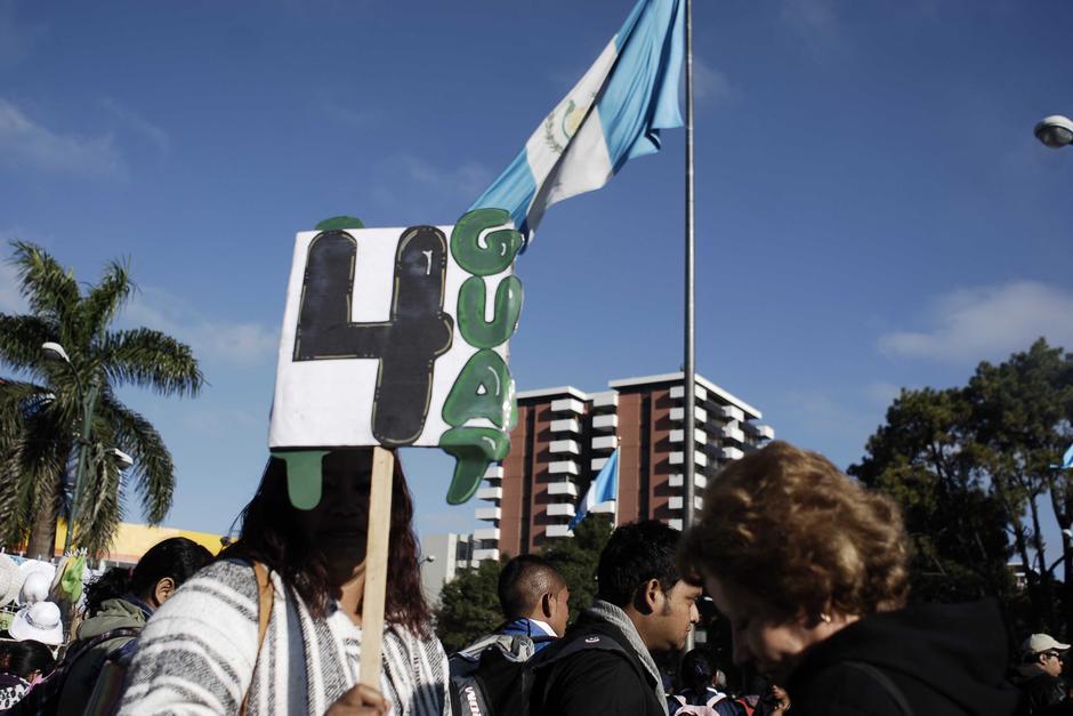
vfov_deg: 36.9
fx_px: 1073
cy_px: 358
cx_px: 536
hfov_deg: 53.1
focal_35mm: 36
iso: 100
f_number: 3.2
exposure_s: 1/1600
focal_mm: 24
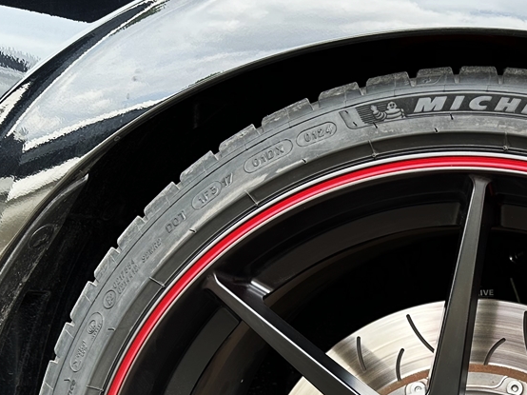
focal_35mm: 65
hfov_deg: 28.8
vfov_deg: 20.7
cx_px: 463
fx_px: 989
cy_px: 506
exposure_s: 1/133
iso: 64
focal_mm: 6.86
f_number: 1.78
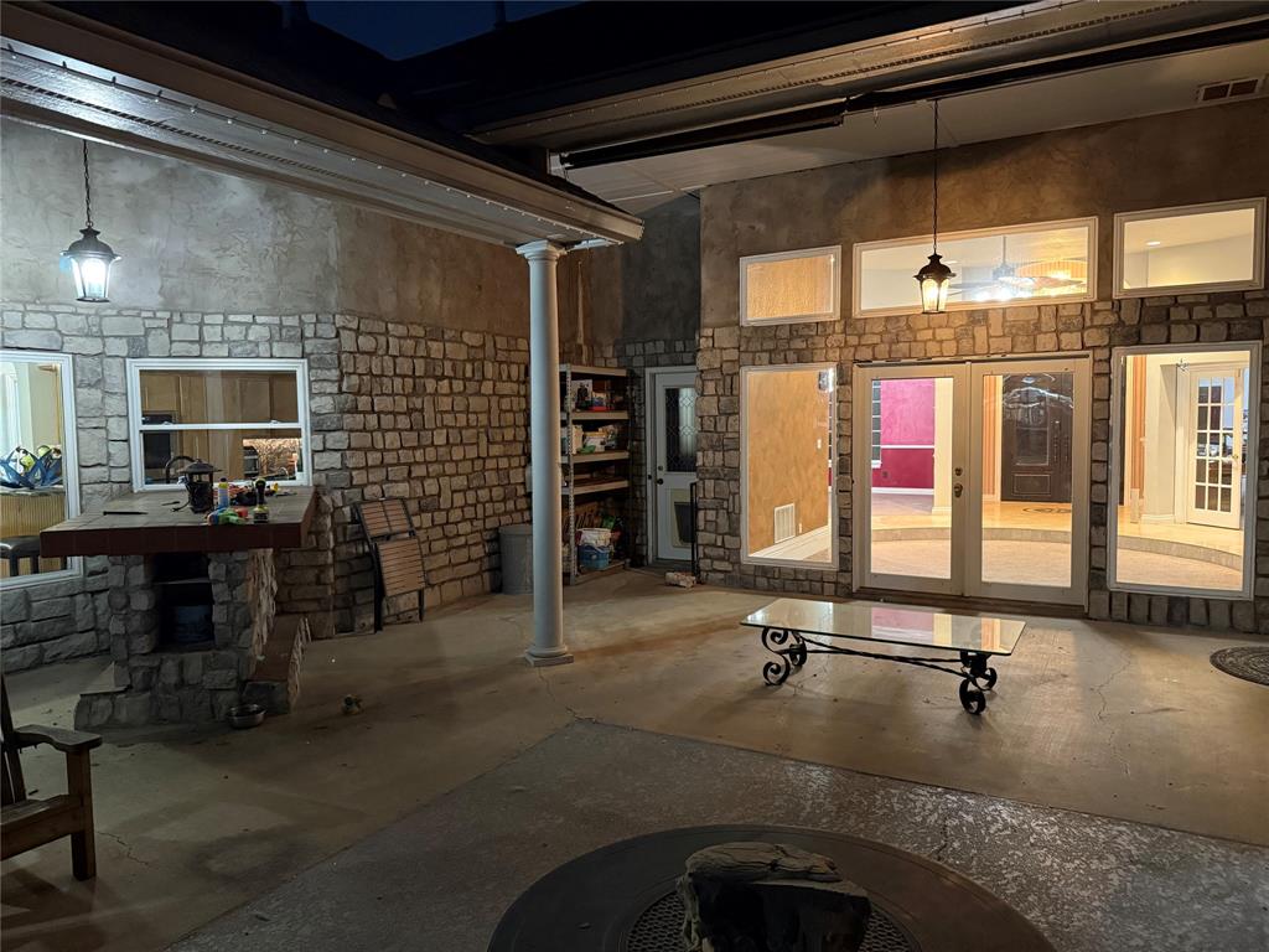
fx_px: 880
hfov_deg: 71.6
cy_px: 476
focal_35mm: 24
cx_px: 634
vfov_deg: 56.8
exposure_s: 1/30
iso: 800
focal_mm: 6.76
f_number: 1.78
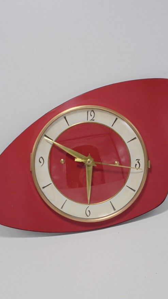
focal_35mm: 38
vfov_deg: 52.8
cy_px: 147
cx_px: 82
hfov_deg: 31.2
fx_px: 301
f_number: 4
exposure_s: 1/60
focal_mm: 6.1
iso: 100
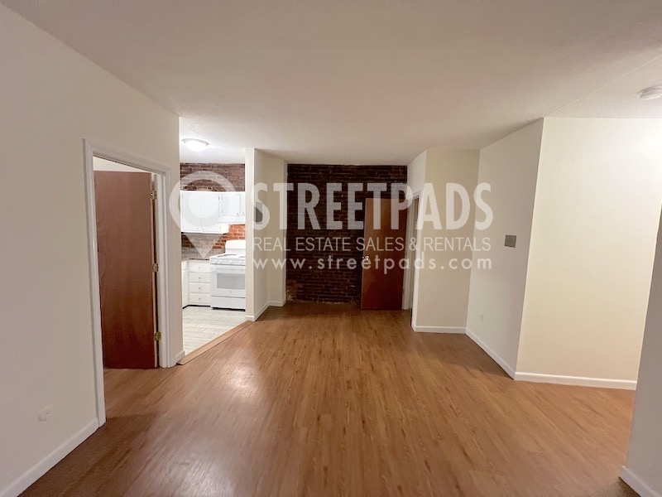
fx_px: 249
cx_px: 331
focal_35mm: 13
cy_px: 248
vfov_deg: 89.9
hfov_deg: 106.2
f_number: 1.8
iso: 800
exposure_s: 1/60
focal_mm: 1.57
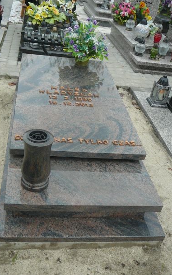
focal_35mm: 39
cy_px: 135
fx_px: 292
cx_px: 80
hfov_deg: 32.8
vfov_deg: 50.4
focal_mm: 5.2
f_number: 2.8
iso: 80
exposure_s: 1/100
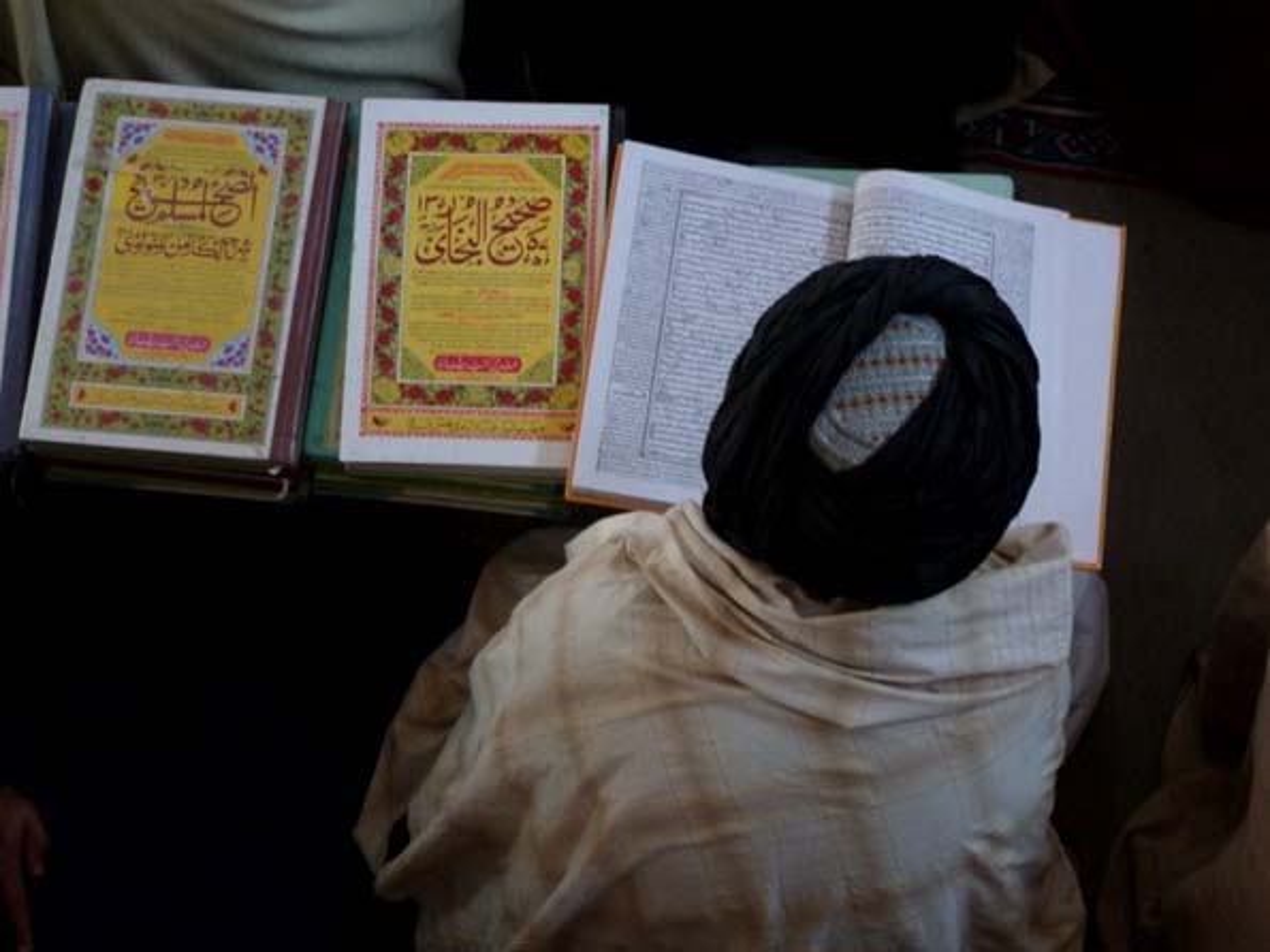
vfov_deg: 12.4
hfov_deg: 16.6
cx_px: 635
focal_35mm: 119
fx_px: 4365
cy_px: 476
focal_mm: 19.5
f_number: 4.4
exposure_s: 1/20
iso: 400
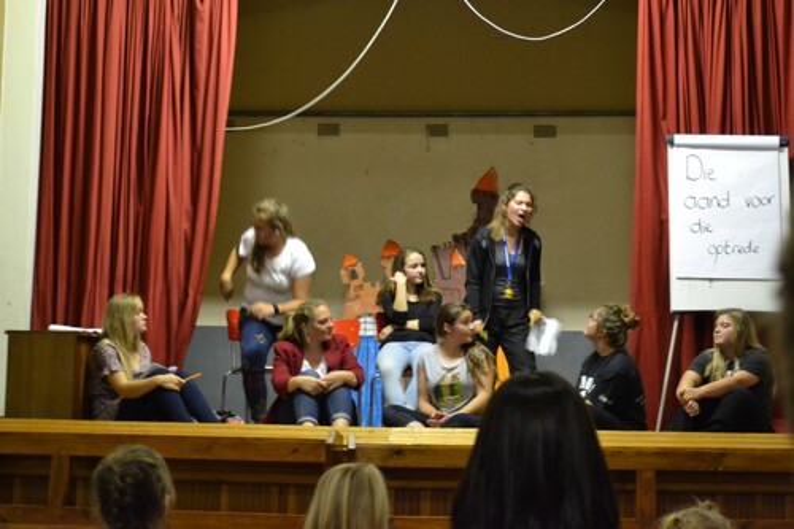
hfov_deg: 31.9
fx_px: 1389
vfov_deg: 21.6
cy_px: 264
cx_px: 397
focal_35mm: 63
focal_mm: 42
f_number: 5.3
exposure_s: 1/15
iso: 2000
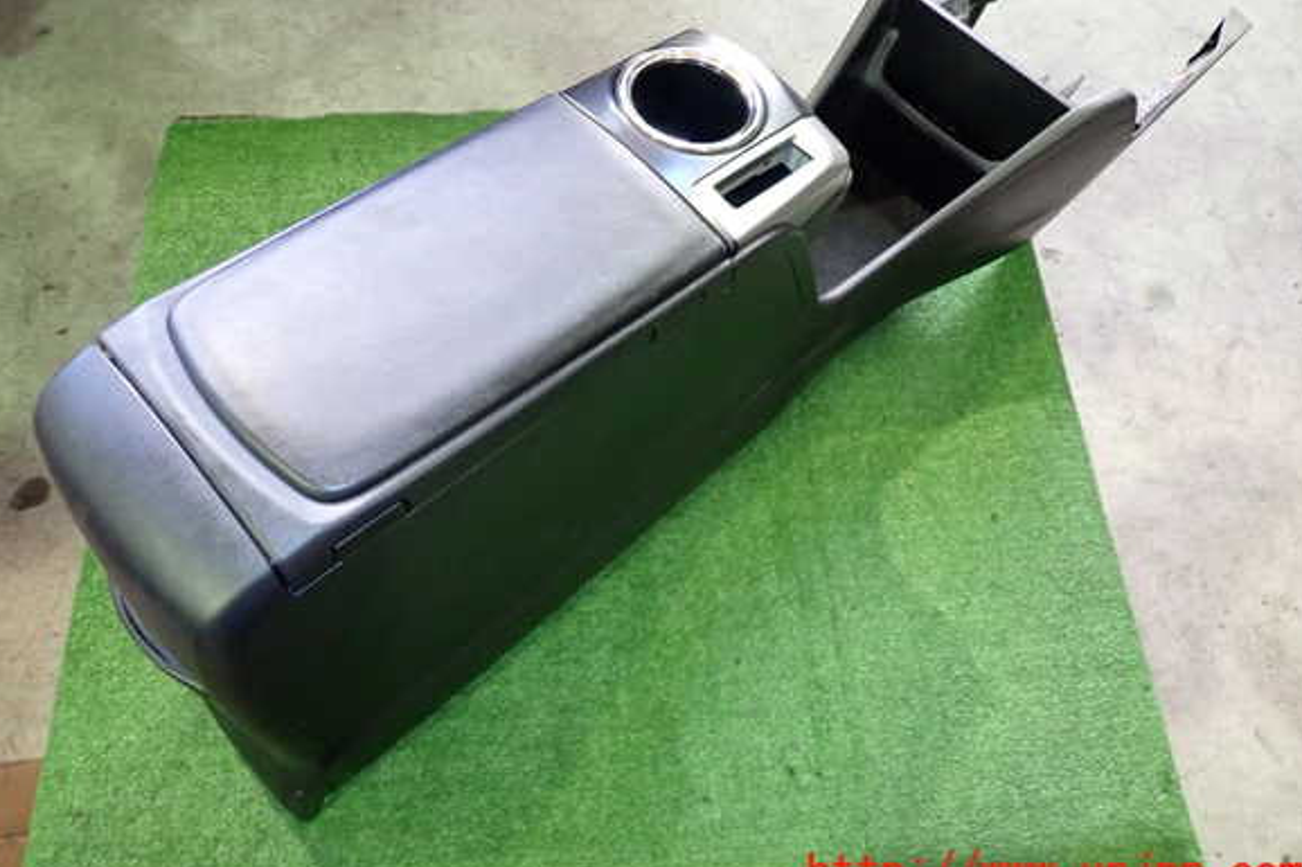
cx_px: 640
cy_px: 396
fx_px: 976
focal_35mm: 27
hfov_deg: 67.4
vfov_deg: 47.9
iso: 500
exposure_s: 1/30
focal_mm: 4.5
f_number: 2
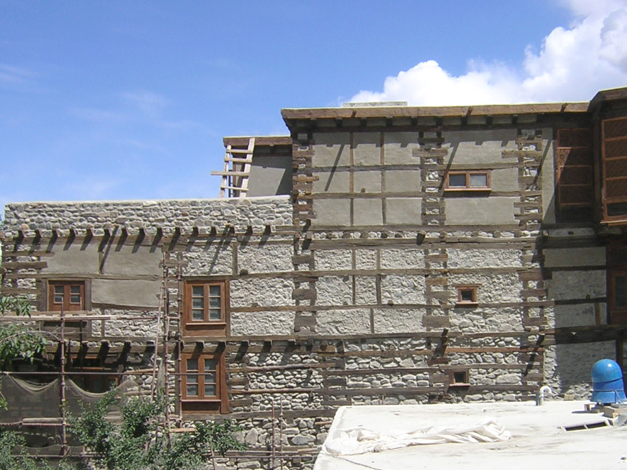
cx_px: 380
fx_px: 906
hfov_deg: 38.0
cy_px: 296
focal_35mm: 50
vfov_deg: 29.0
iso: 100
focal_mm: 4.7
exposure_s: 1/398
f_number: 5.2
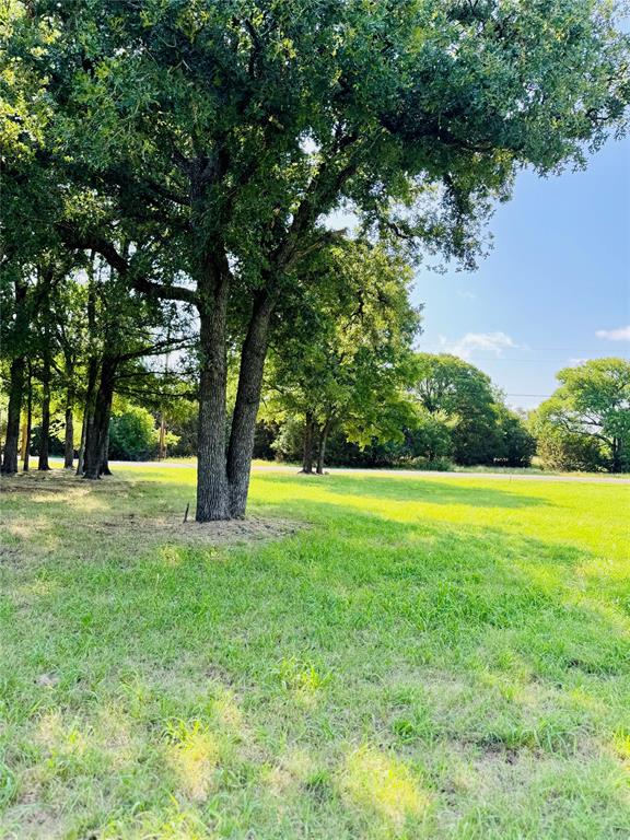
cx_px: 315
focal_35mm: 24
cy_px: 420
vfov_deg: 71.6
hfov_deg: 56.8
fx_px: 582
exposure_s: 1/707
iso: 80
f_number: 1.78
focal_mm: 6.76
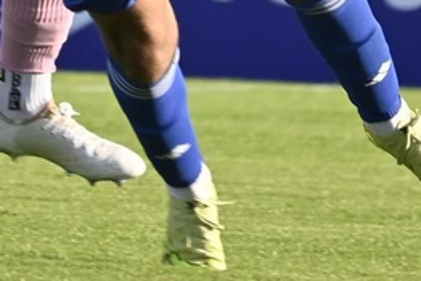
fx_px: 24629
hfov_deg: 1.0
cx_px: 148
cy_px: -434
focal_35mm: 2105
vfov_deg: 0.7
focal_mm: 230
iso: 320
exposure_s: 1/800
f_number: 6
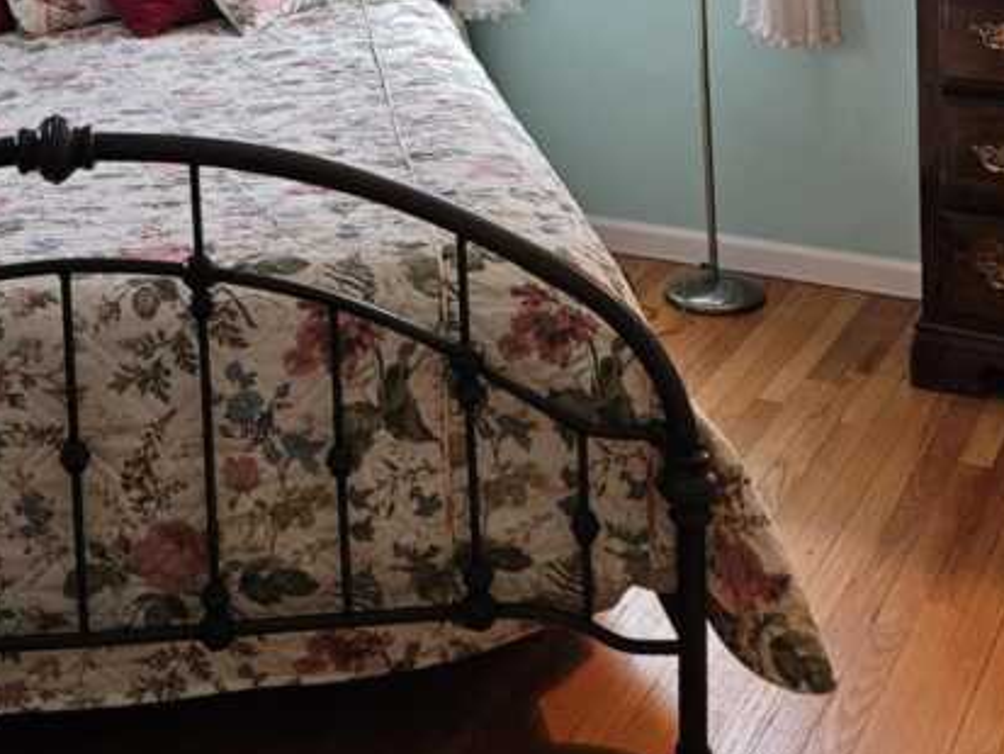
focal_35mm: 57
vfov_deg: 24.2
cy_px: -49
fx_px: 1654
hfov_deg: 33.6
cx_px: 374
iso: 500
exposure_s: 1/120
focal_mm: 5.4
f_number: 1.8
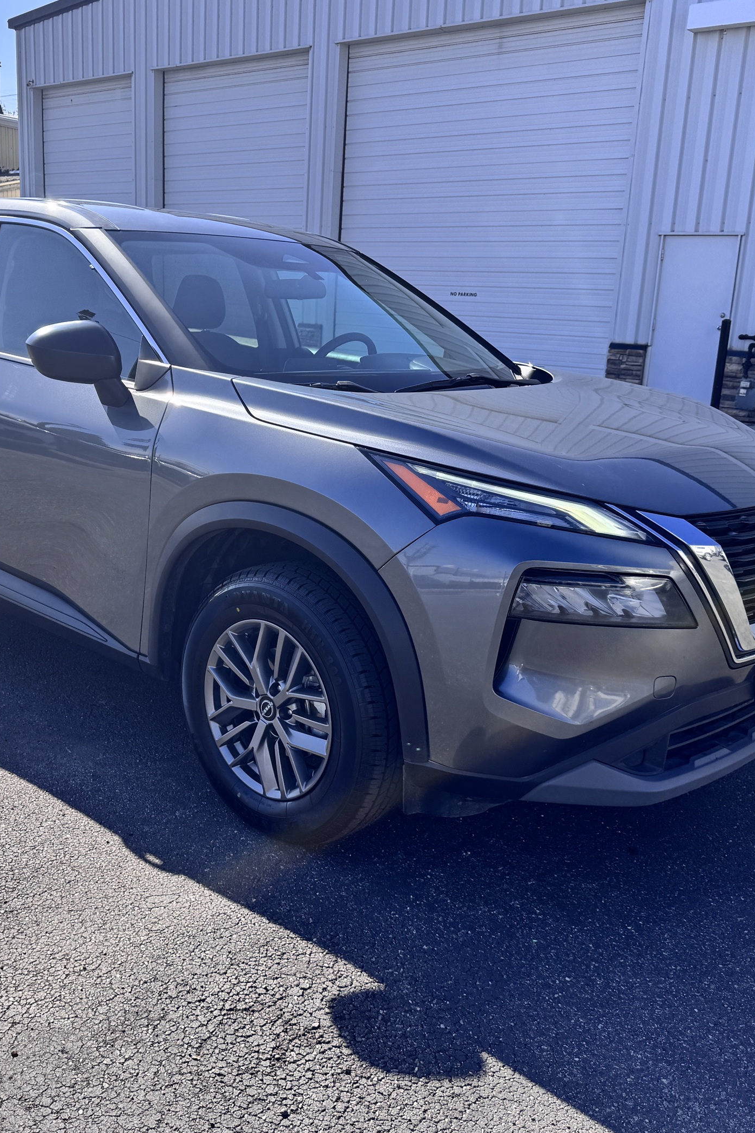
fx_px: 1069
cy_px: 570
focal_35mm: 34
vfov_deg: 55.8
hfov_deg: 38.7
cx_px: 306
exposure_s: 1/2506
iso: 80
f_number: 1.78
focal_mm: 6.76
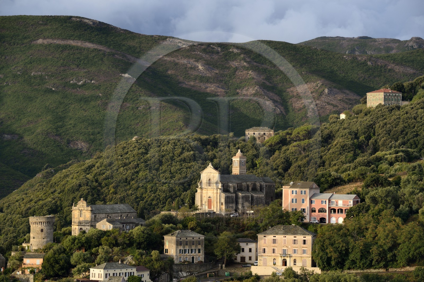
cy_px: 141
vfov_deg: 9.1
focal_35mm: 150
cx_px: 212
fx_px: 1765
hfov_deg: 13.7
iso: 200
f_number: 9
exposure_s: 1/160
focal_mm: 150
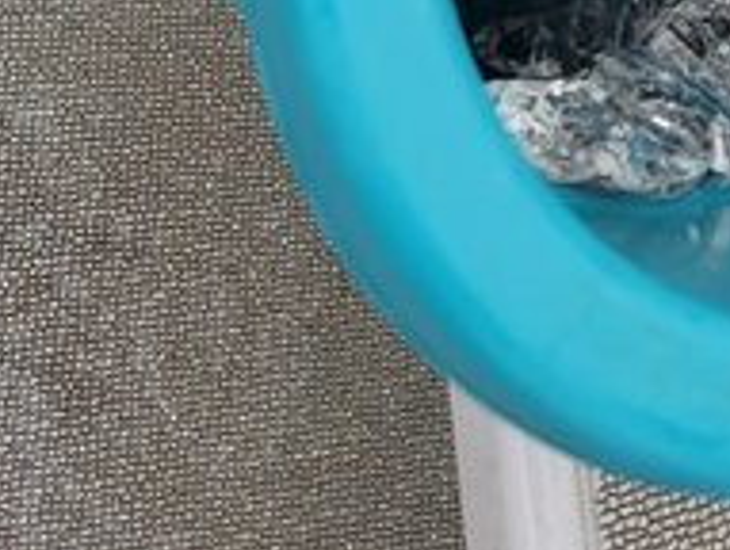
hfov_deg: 17.5
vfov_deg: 11.2
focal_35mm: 107
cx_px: 875
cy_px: -848
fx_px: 2261
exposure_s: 1/306
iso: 16
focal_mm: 6.7
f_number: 1.8
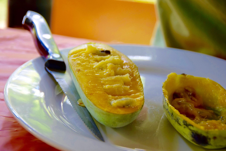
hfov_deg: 16.7
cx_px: 113
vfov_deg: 11.1
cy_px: 76
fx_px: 772
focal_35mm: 123
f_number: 5
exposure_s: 1/125
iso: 1000
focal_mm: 82
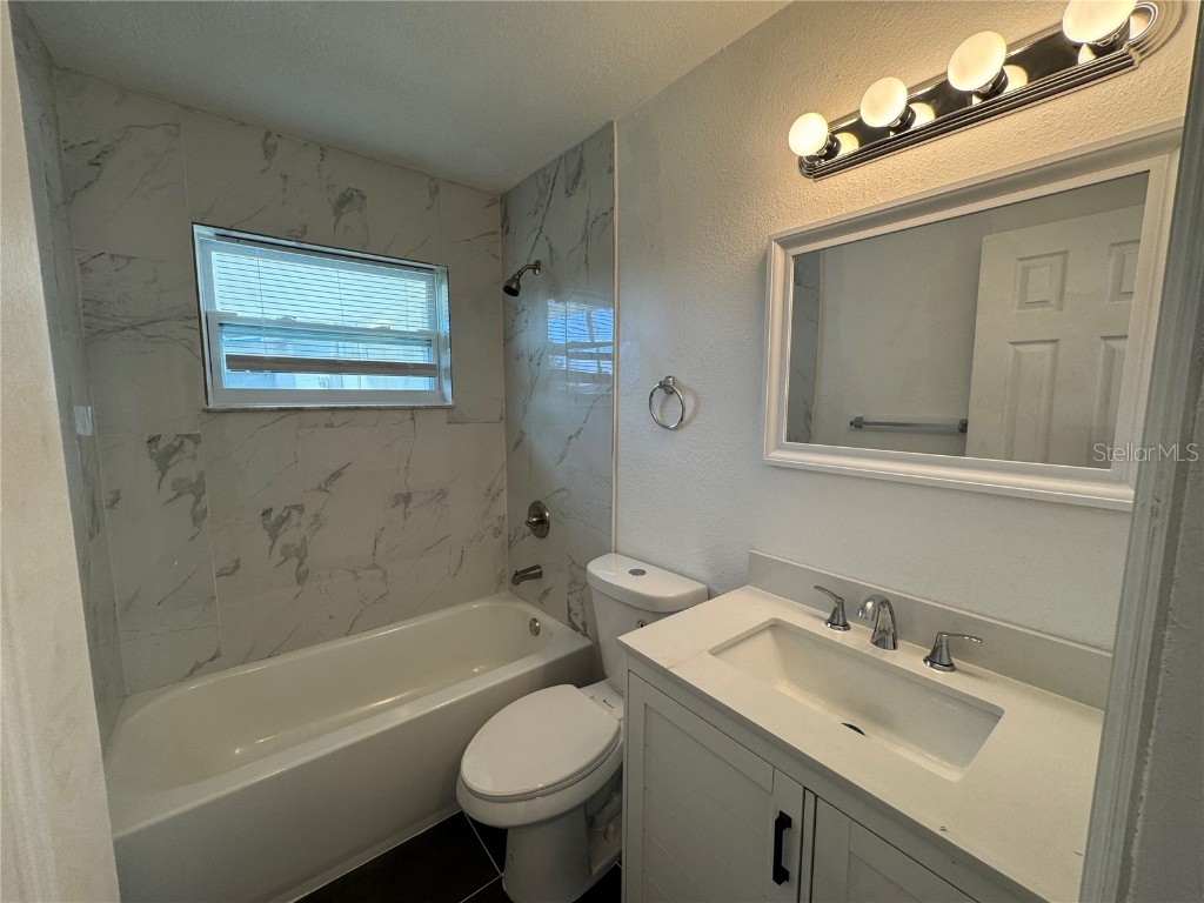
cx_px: 602
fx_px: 487
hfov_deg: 102.1
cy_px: 452
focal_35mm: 14
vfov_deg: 85.7
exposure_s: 1/120
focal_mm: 2.22
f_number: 2.2
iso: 80
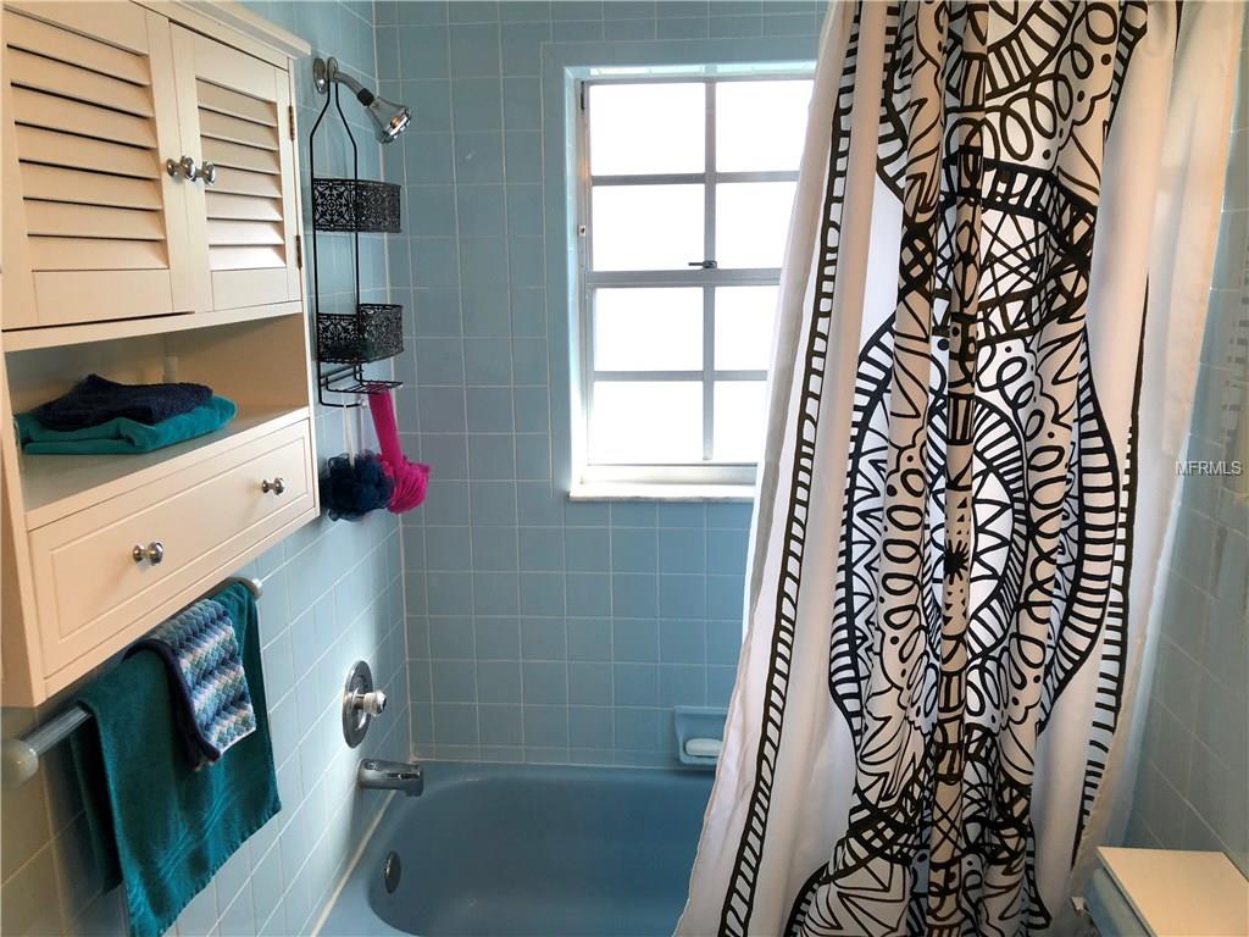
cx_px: 624
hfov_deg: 63.4
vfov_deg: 49.7
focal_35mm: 28
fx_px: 1010
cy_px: 468
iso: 20
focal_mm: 3.99
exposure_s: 1/40
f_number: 1.8
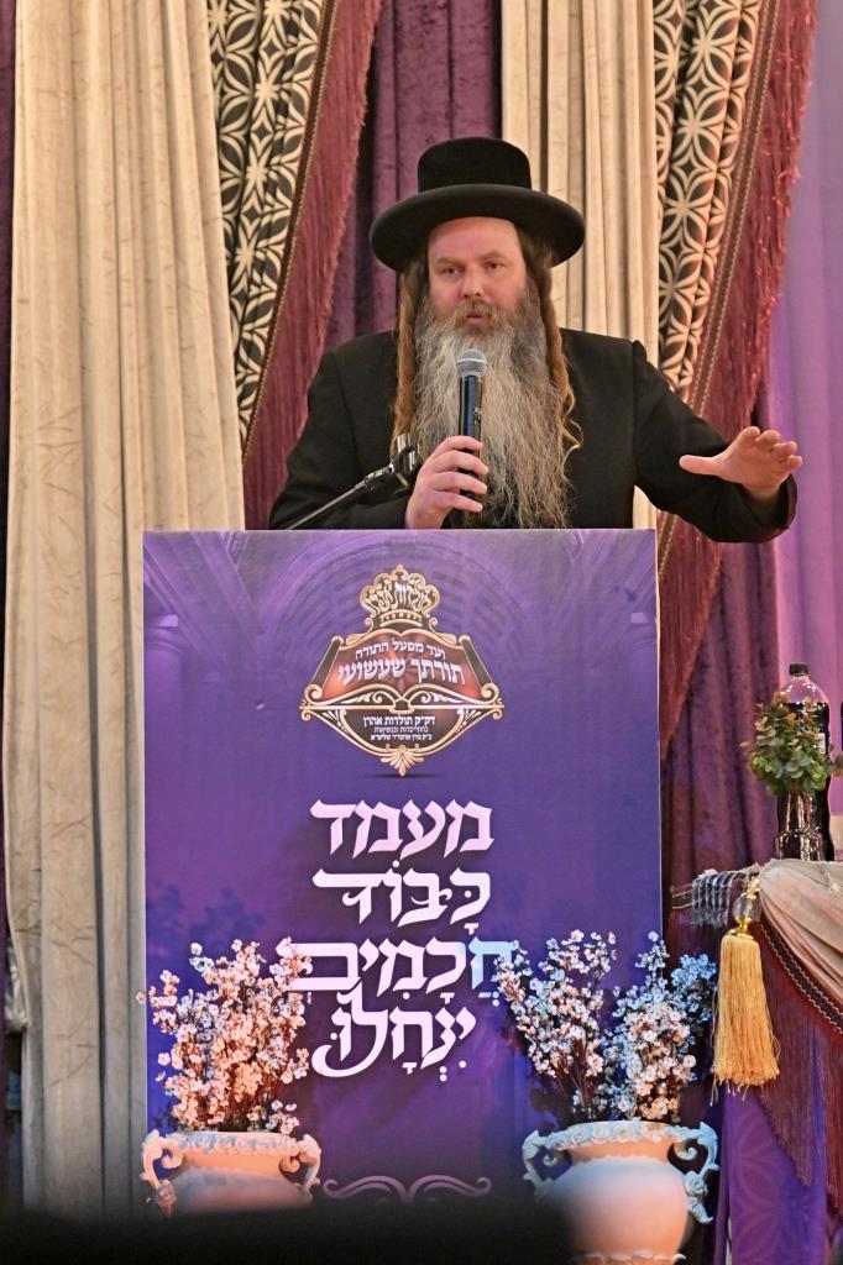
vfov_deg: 9.5
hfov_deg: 6.3
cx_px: 422
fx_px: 7627
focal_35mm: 217
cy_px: 632
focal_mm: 145
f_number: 2.8
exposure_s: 1/250
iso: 1250
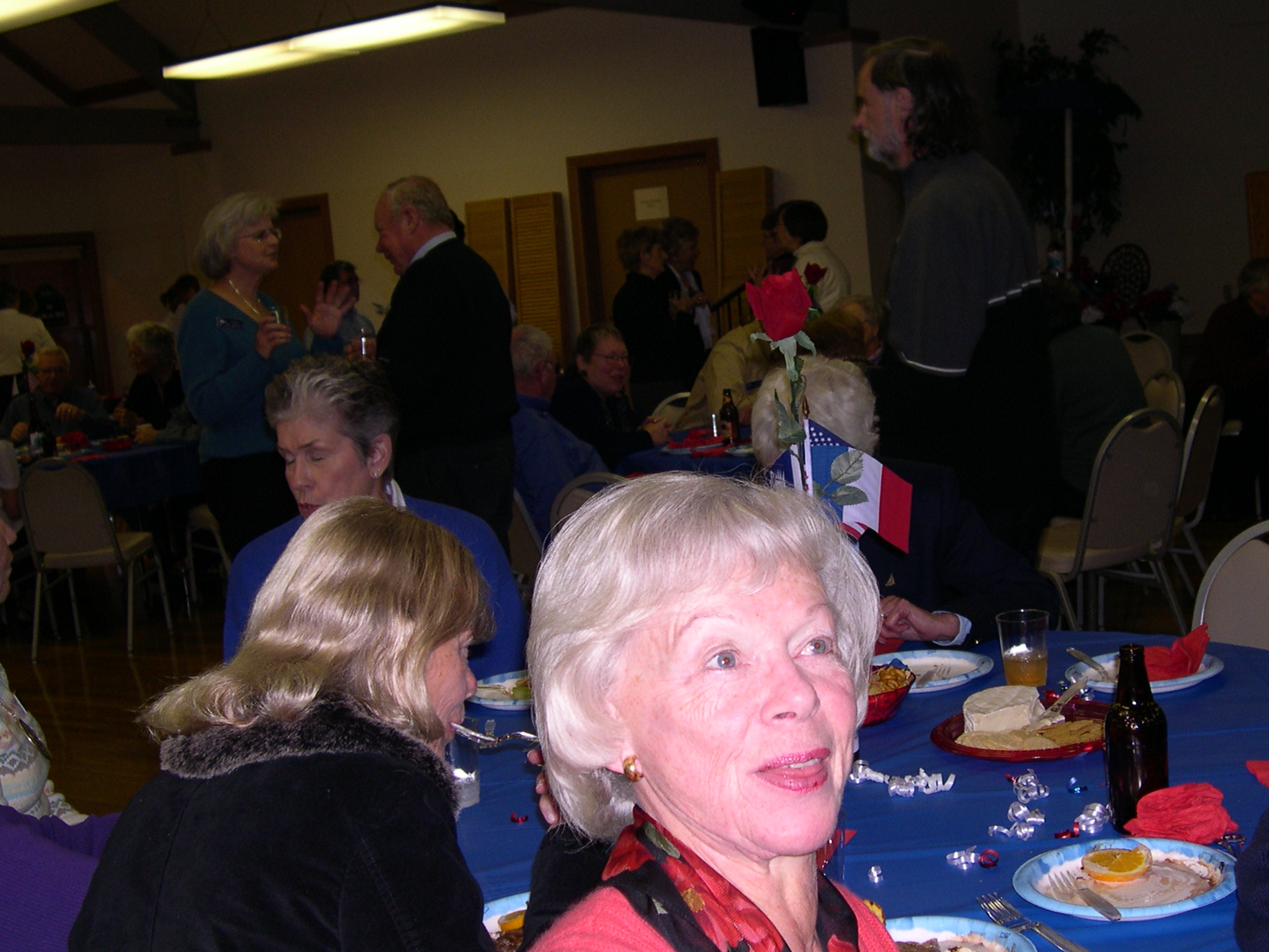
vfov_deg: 30.9
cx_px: 732
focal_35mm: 47
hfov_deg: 40.3
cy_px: 486
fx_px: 1723
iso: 100
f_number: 2.8
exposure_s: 1/60
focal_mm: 8
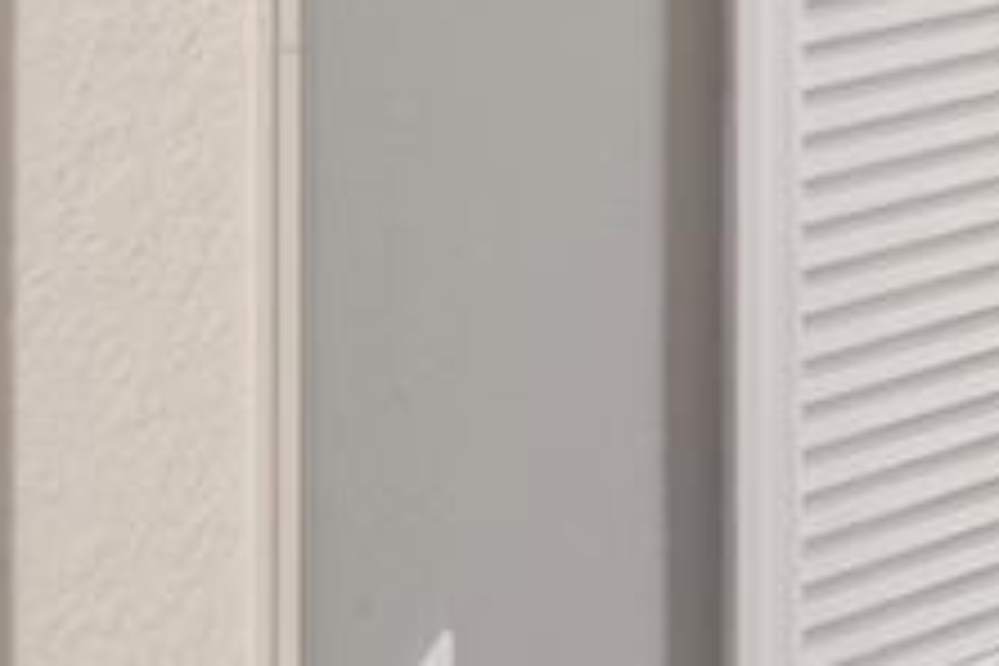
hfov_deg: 18.4
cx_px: 1030
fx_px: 2997
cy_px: -824
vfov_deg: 11.1
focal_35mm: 108
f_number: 8
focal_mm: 10
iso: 320
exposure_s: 1.5
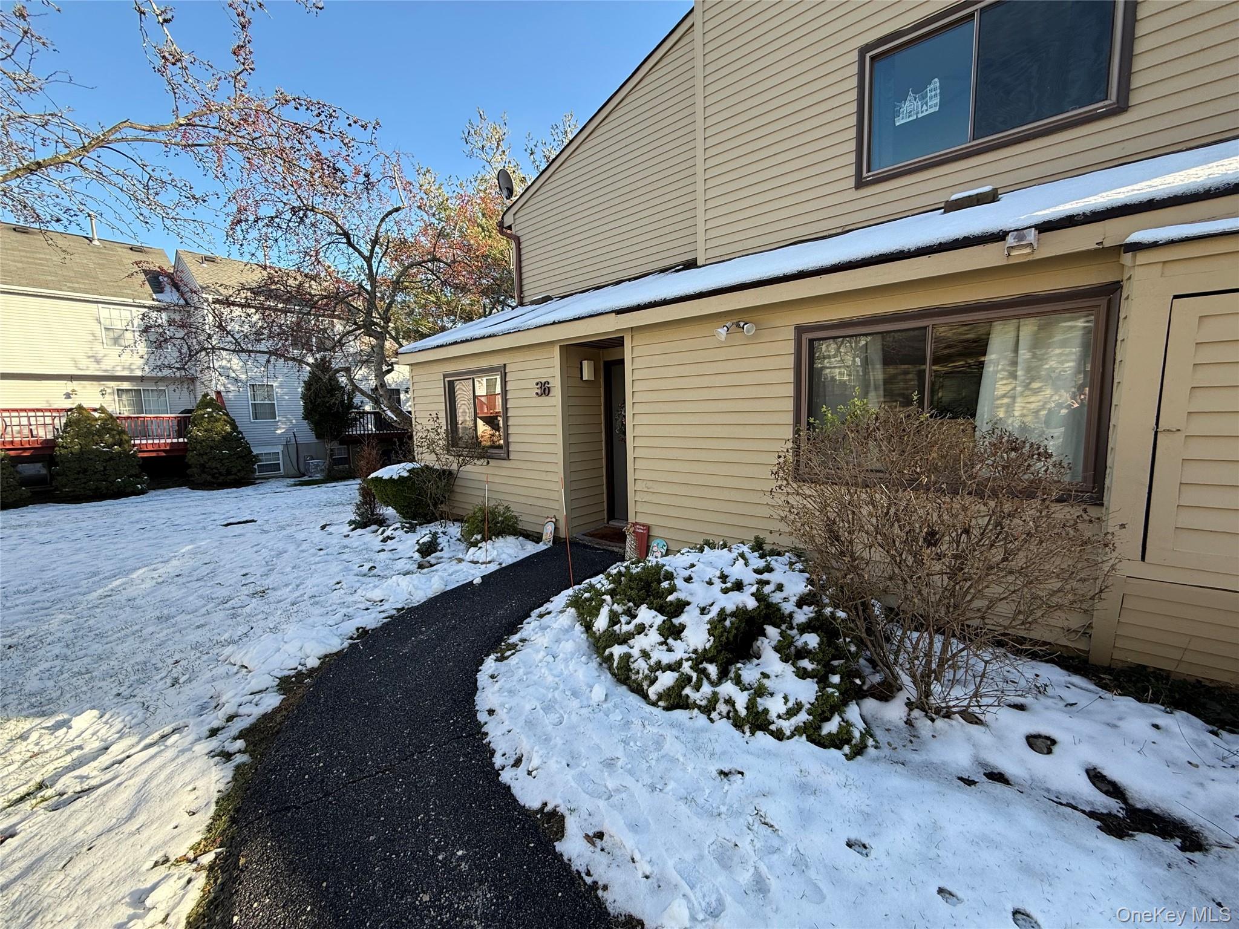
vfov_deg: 85.7
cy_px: 464
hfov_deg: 102.1
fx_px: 501
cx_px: 620
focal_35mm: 14
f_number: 2.2
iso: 50
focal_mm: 2.22
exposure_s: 1/308
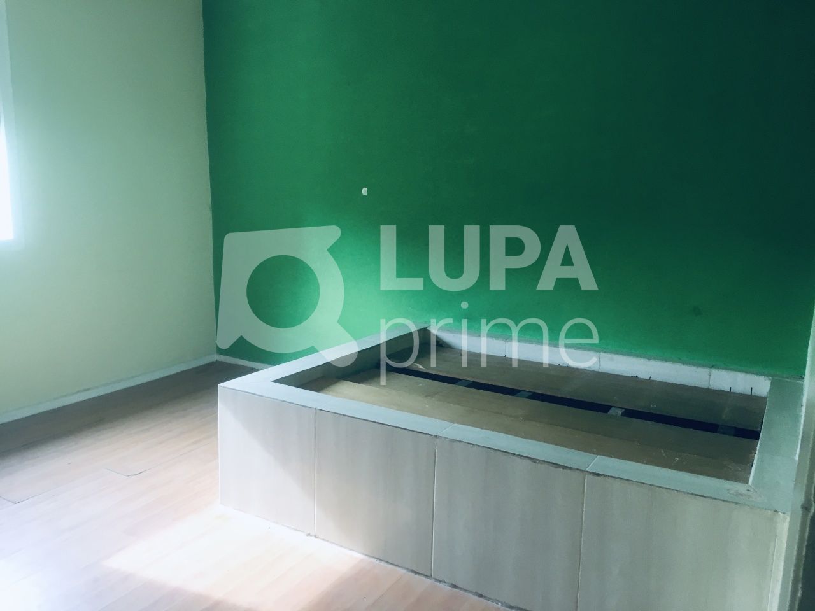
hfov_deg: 61.7
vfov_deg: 48.2
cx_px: 408
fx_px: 683
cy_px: 306
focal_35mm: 29
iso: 40
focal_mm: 4.15
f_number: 2.2
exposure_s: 1/30
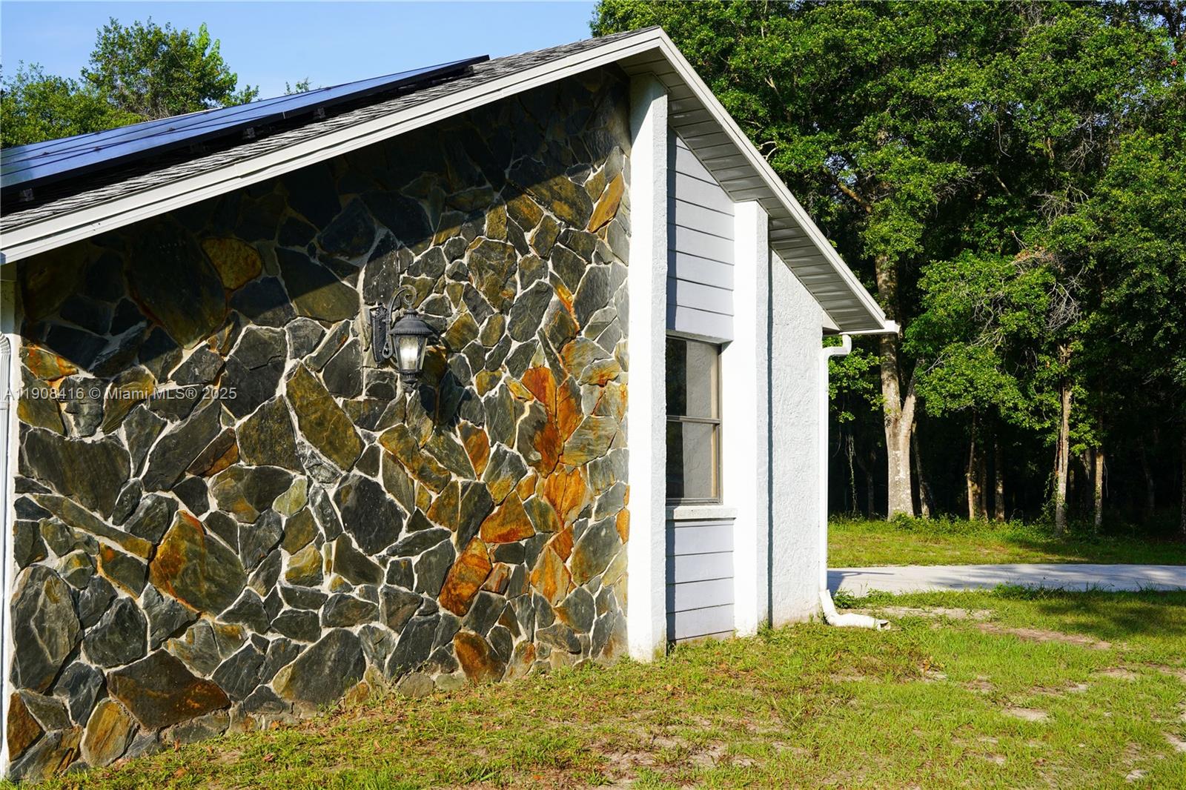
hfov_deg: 45.4
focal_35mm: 43
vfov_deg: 31.2
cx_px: 593
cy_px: 395
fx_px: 1416
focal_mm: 43
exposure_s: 1/125
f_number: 9
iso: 100
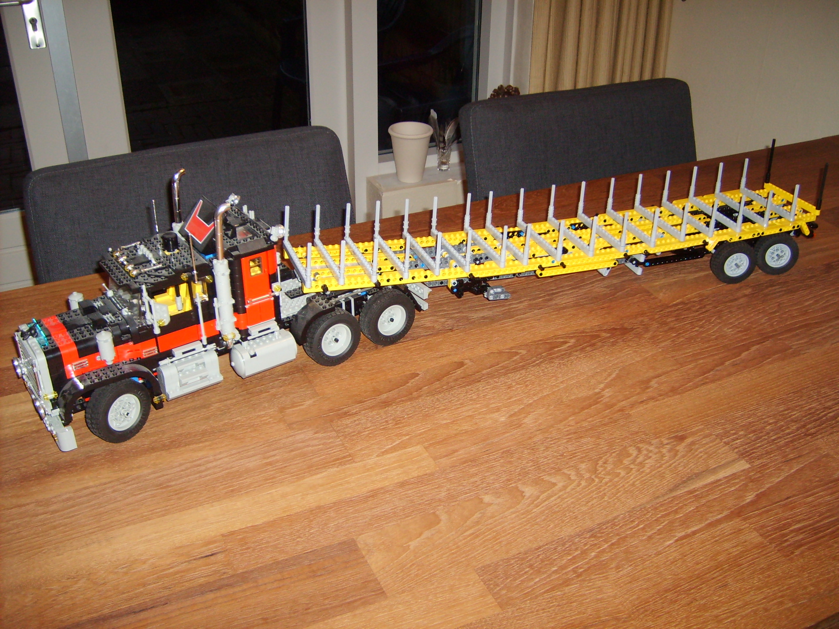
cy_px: 314
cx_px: 420
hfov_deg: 52.6
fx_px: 848
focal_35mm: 35
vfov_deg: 40.7
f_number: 2.8
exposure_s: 1/45
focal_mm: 5.8
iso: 100
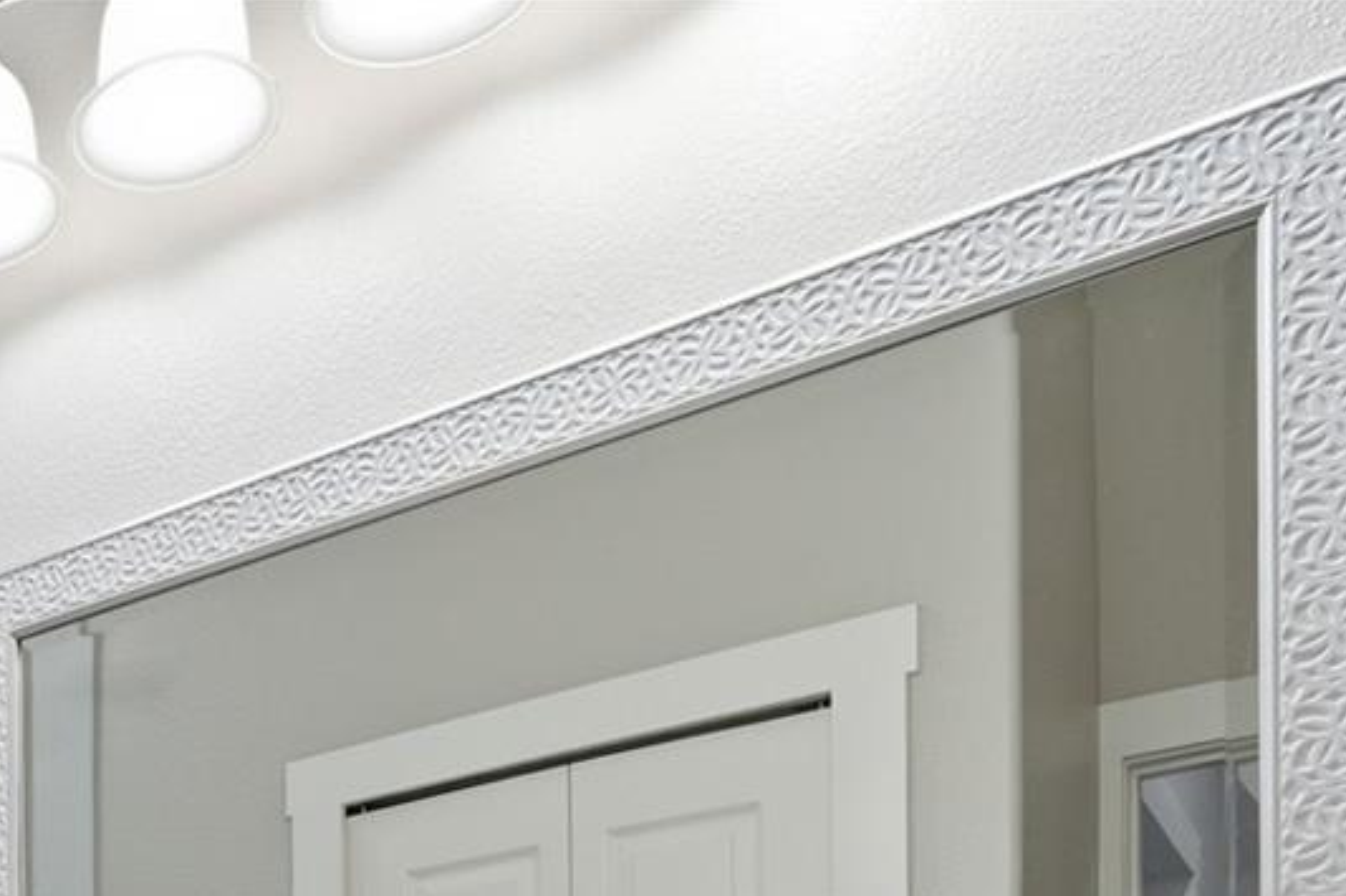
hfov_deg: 34.3
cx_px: -210
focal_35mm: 48
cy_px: 1340
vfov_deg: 22.9
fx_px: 1794
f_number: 11
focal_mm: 16
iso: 100
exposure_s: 1/15
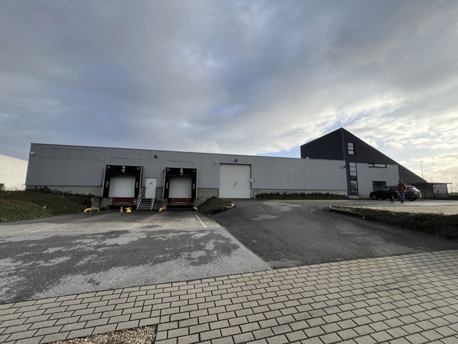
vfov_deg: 89.9
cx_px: 229
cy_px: 172
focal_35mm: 13
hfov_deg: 106.2
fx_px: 172
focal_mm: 1.57
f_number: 1.8
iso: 32
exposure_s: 1/732
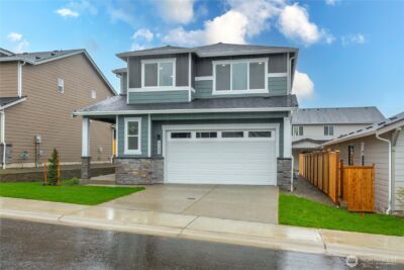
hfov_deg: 73.7
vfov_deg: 53.2
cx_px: 202
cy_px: 135
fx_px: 269
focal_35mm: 24
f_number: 7.1
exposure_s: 1/30
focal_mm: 24
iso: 100
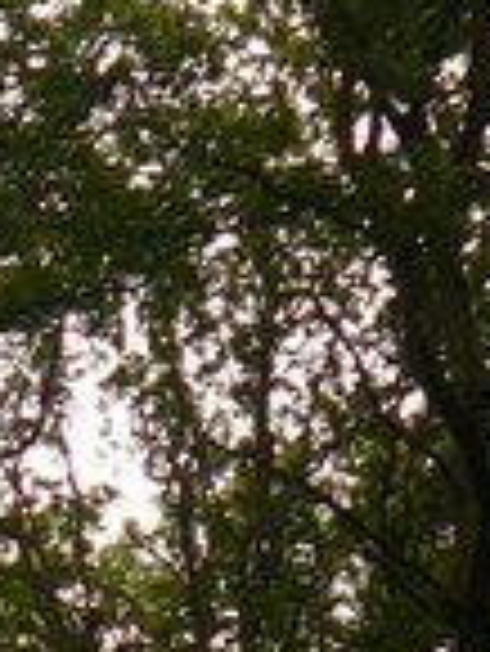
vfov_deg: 10.0
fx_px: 3637
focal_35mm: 193
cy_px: 881
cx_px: -472
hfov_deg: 7.4
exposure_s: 1/320
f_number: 2.8
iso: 80
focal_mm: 5.2
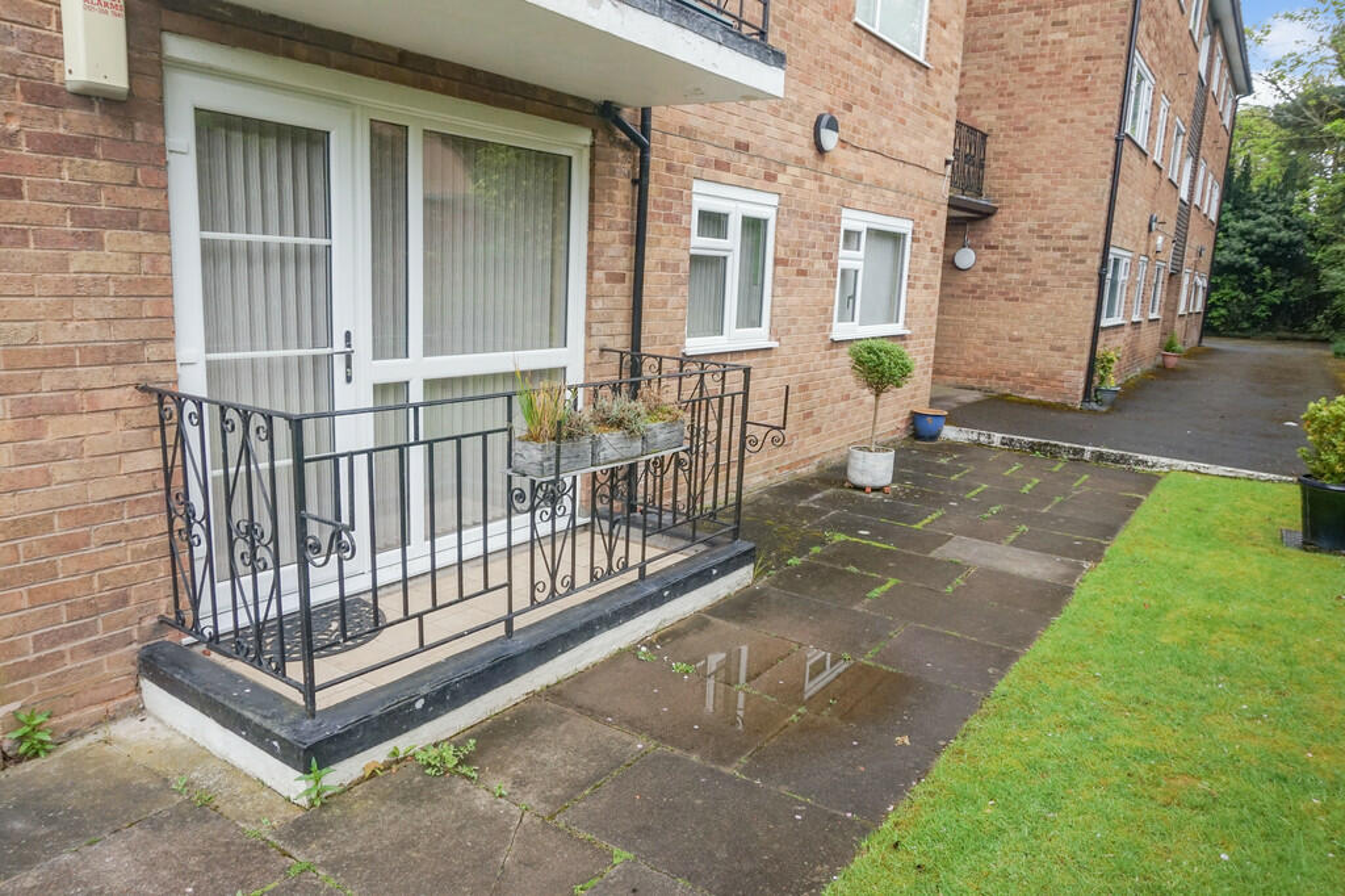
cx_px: 672
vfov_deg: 53.1
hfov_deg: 73.8
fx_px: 896
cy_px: 448
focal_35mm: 24
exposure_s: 1/125
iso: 400
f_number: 9
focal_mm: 16
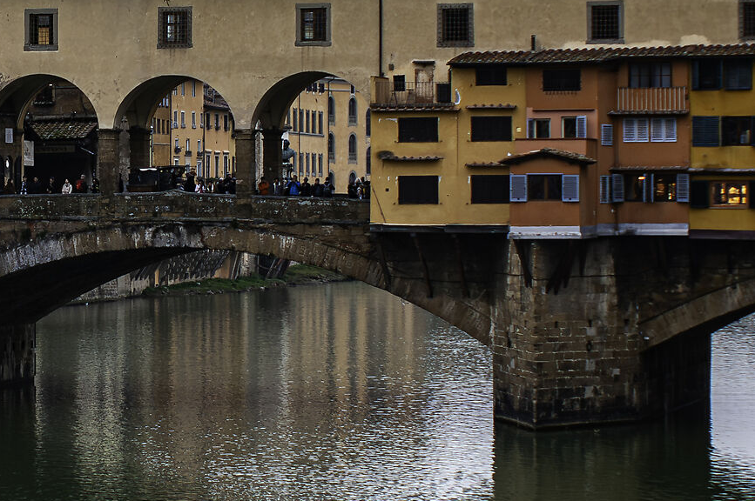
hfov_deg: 14.0
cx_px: 57
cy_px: 111
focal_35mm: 145
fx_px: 3046
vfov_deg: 9.4
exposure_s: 1/500
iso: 250
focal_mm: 35
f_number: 4
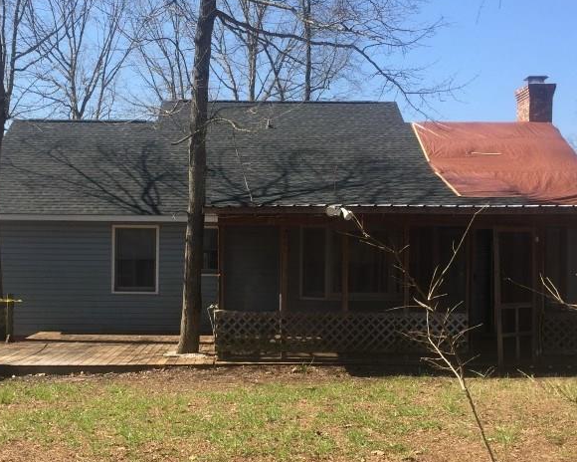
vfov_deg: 30.2
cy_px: 277
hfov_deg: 37.2
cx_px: 227
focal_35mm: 50
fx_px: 854
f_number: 2.2
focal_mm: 4.15
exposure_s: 1/1163
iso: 32
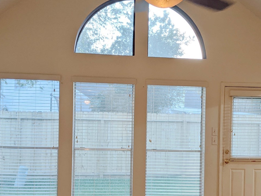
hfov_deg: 33.7
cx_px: 156
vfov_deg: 25.5
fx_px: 430
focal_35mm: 57
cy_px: 136
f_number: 1.73
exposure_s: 1/60
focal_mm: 4.38
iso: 74
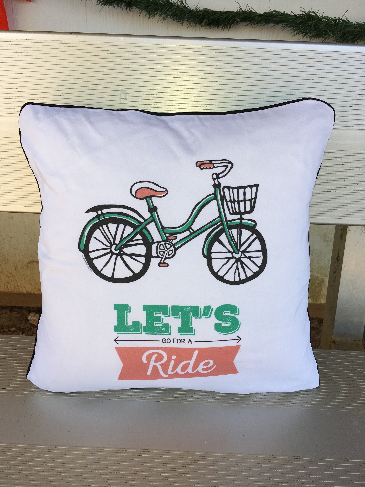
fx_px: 408
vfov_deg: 61.7
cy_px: 244
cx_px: 182
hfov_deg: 48.2
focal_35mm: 29
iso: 25
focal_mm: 4.15
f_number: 2.2
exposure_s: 1/382
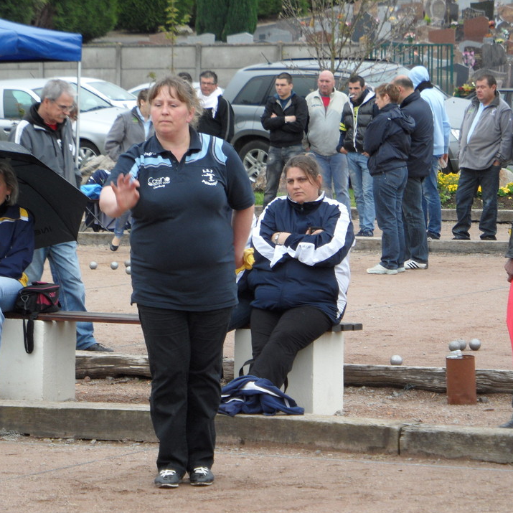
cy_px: 258
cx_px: 282
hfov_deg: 9.8
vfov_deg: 9.8
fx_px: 2984
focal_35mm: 178
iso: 100
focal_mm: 24.6
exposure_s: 1/125
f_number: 4.4
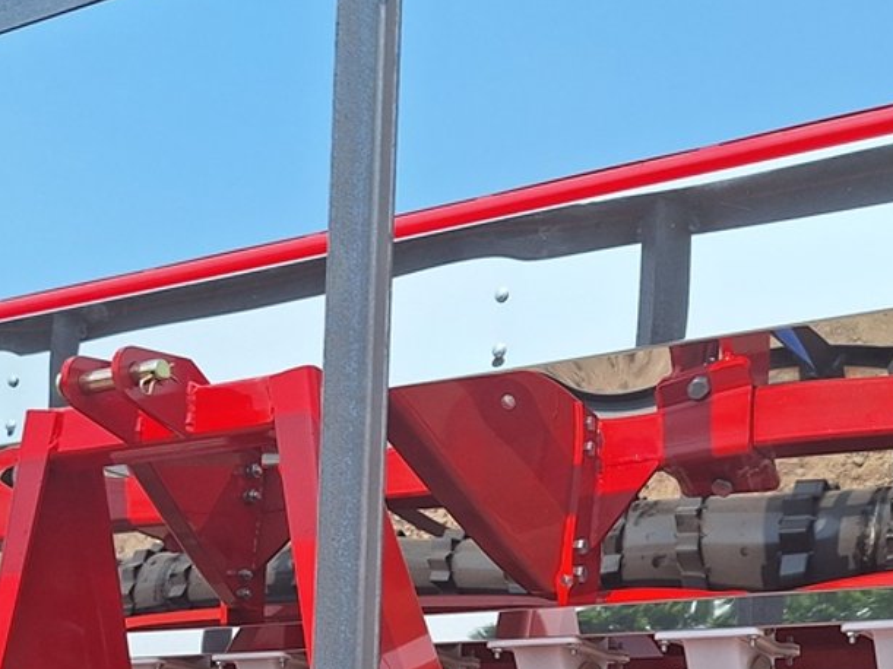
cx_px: 403
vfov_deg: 23.9
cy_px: 746
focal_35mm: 57
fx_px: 1470
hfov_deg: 33.8
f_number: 1.8
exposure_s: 1/3155
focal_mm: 5.54
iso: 40
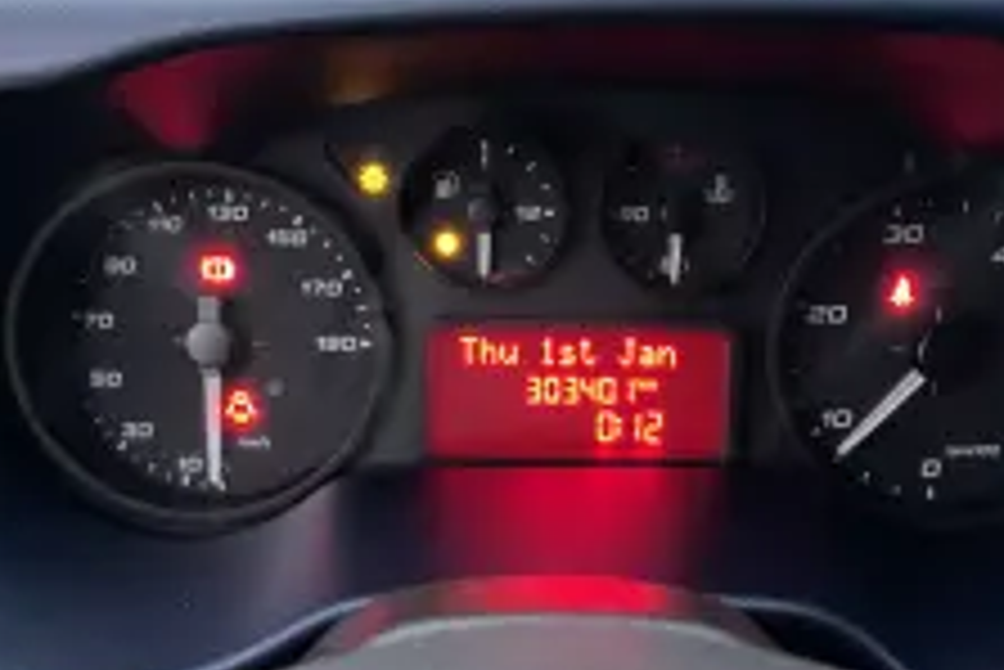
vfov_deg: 31.9
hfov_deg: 46.3
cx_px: 540
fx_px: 1172
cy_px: 373
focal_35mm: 42
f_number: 1.6
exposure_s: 1/30
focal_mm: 5.1
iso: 800
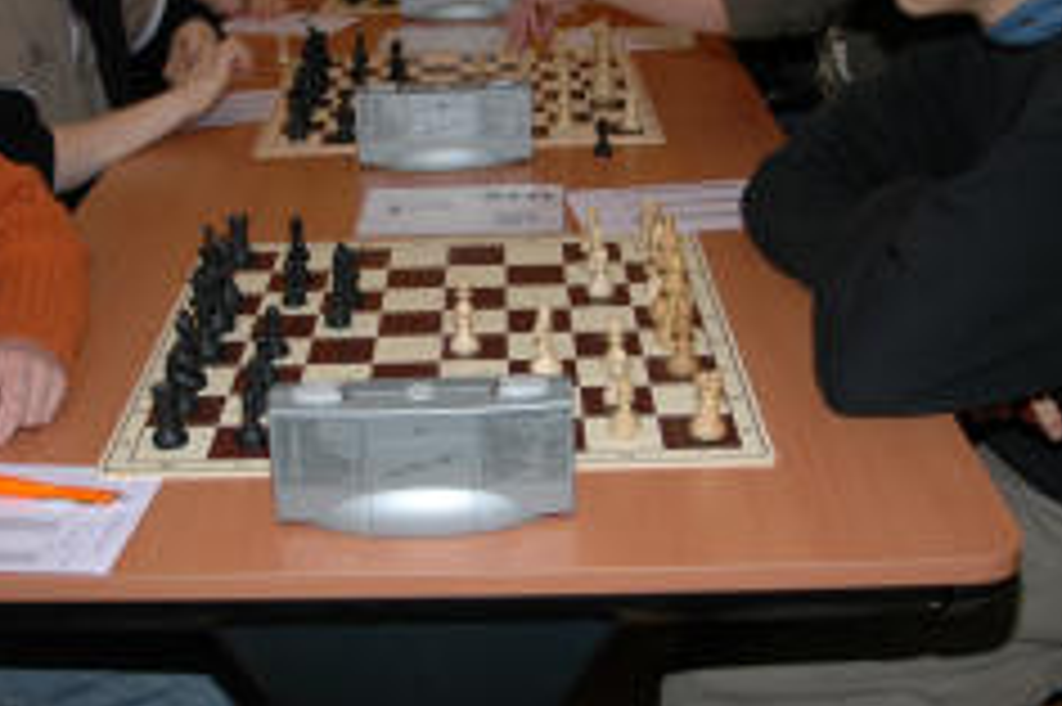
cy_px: 265
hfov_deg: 35.6
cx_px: 450
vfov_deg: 24.1
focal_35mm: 56
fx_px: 1651
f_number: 4
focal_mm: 22
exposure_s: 1/60
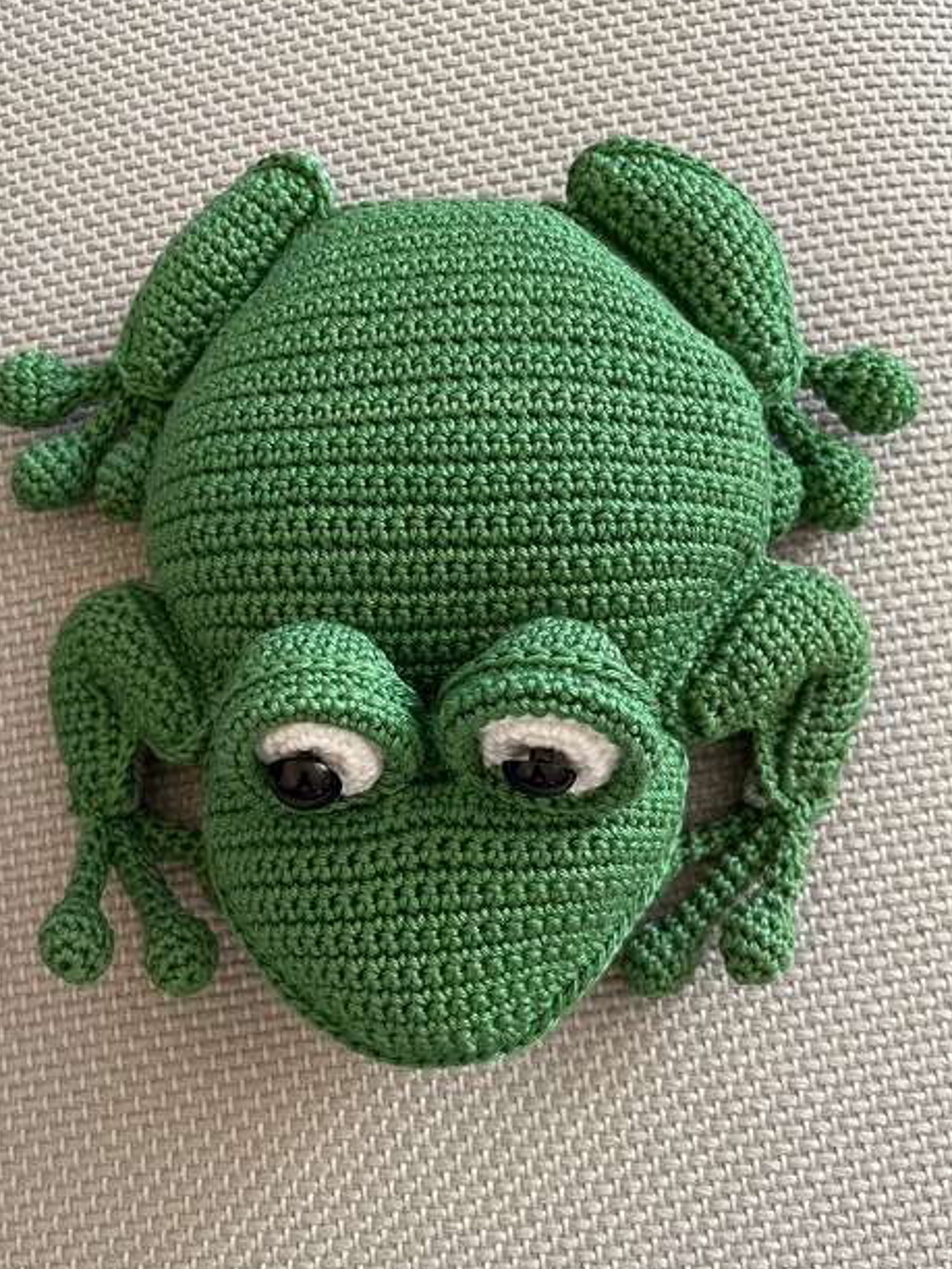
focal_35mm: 34
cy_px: 666
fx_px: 1247
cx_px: 421
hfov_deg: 41.7
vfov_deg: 53.9
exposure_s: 1/50
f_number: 1.6
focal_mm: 4.2
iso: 250
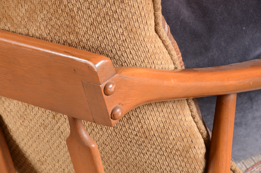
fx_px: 1140
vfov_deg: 8.7
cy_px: 86
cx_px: 130
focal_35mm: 158
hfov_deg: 13.1
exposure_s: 1/80
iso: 160
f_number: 10
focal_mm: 105
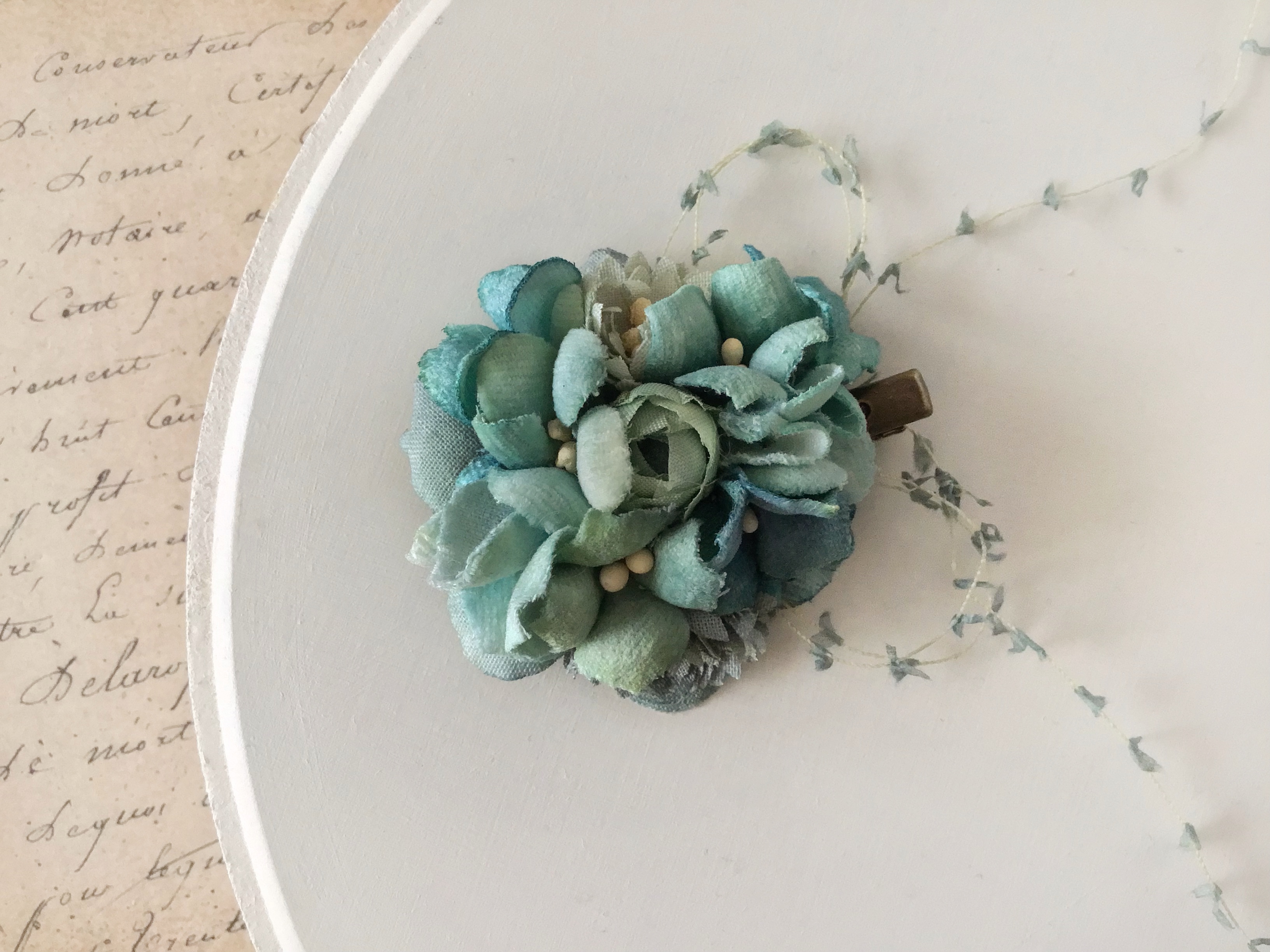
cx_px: 635
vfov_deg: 45.4
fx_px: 1137
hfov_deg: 58.4
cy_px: 476
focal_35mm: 31
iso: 200
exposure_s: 1/17
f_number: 2.4
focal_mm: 3.3
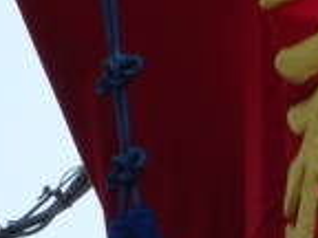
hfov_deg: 2.4
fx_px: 7616
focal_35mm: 829
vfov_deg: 1.8
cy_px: 6
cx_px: 398
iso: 125
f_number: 6.3
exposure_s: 1/250
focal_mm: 40.86
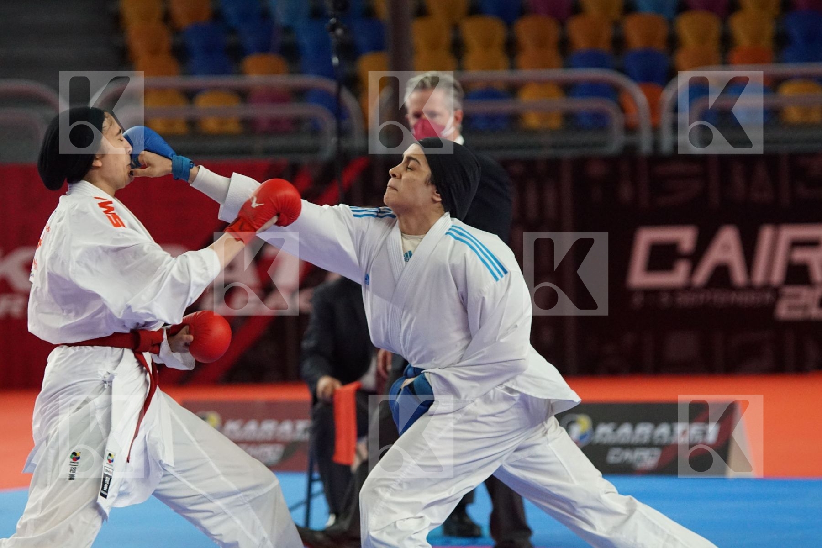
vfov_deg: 6.5
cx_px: 411
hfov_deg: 9.8
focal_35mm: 210
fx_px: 4795
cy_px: 274
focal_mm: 140
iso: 3200
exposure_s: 1/2000
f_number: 2.8
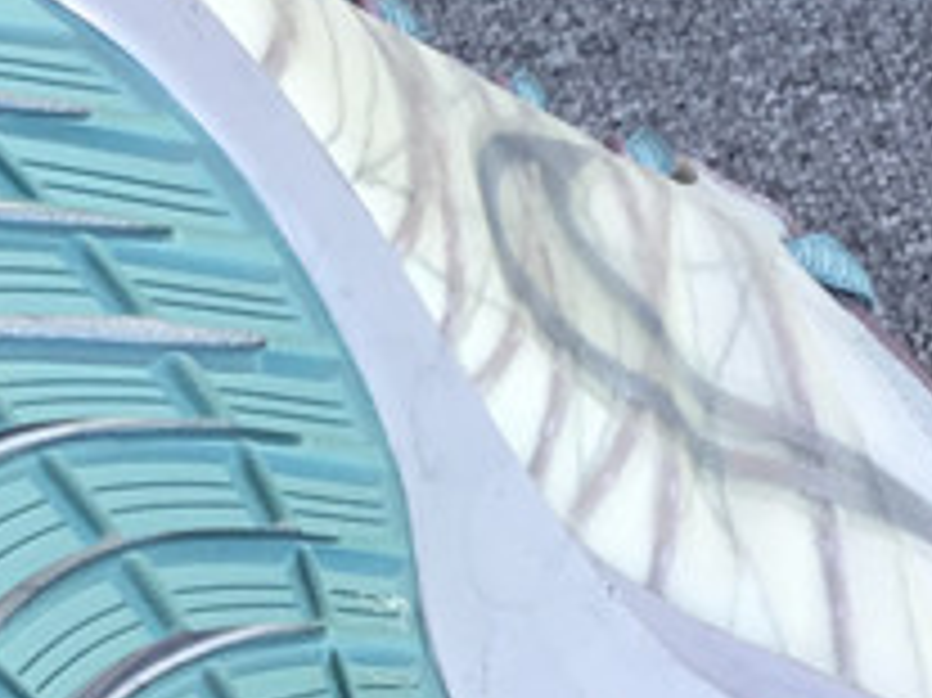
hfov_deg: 14.4
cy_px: 516
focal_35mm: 135
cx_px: 23
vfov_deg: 11.0
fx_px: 3633
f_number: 2.4
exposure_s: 1/100
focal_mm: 3.3
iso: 25
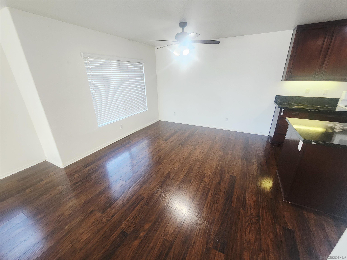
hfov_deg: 106.2
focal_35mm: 13
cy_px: 130
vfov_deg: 89.9
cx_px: 174
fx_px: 130
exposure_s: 1/60
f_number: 2.2
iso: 320
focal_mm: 2.2
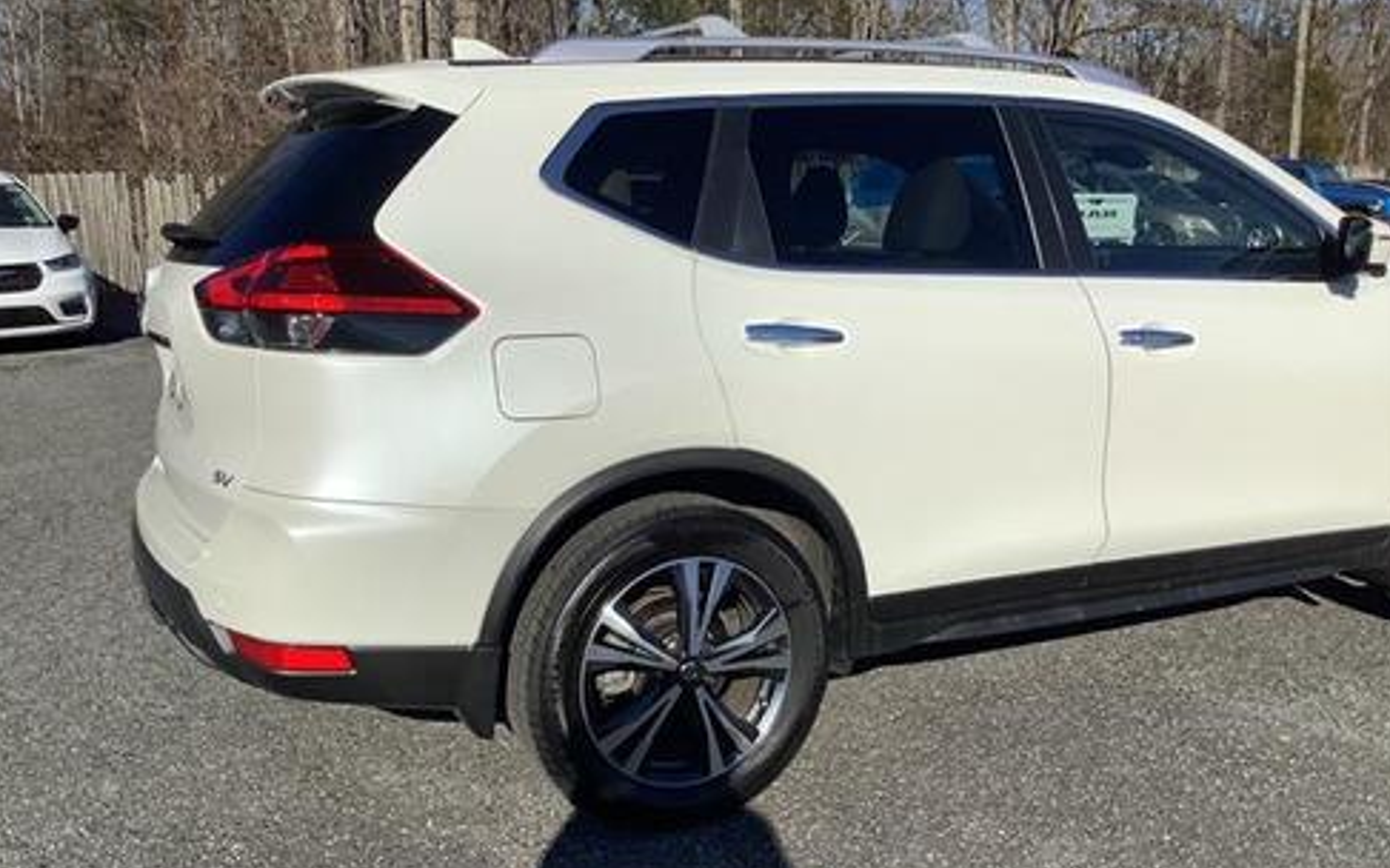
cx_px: 688
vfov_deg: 37.2
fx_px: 1288
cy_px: 443
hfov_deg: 56.7
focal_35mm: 34
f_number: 2.4
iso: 25
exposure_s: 1/3401
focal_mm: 3.3
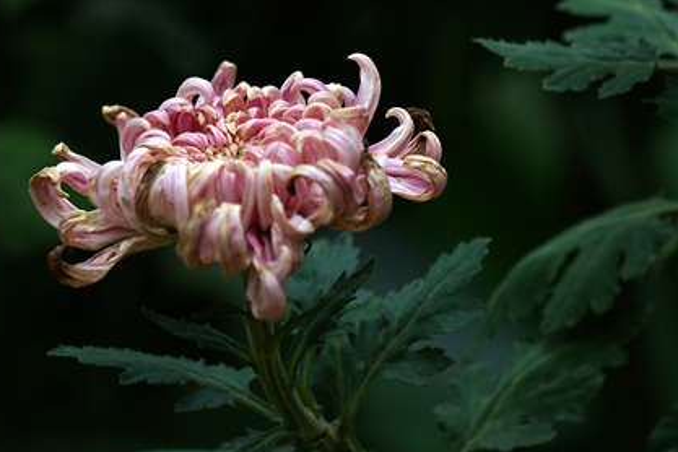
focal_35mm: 552
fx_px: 10395
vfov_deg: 2.5
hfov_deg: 3.7
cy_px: 40
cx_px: 395
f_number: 6.3
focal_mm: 288
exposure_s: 1/320
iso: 100
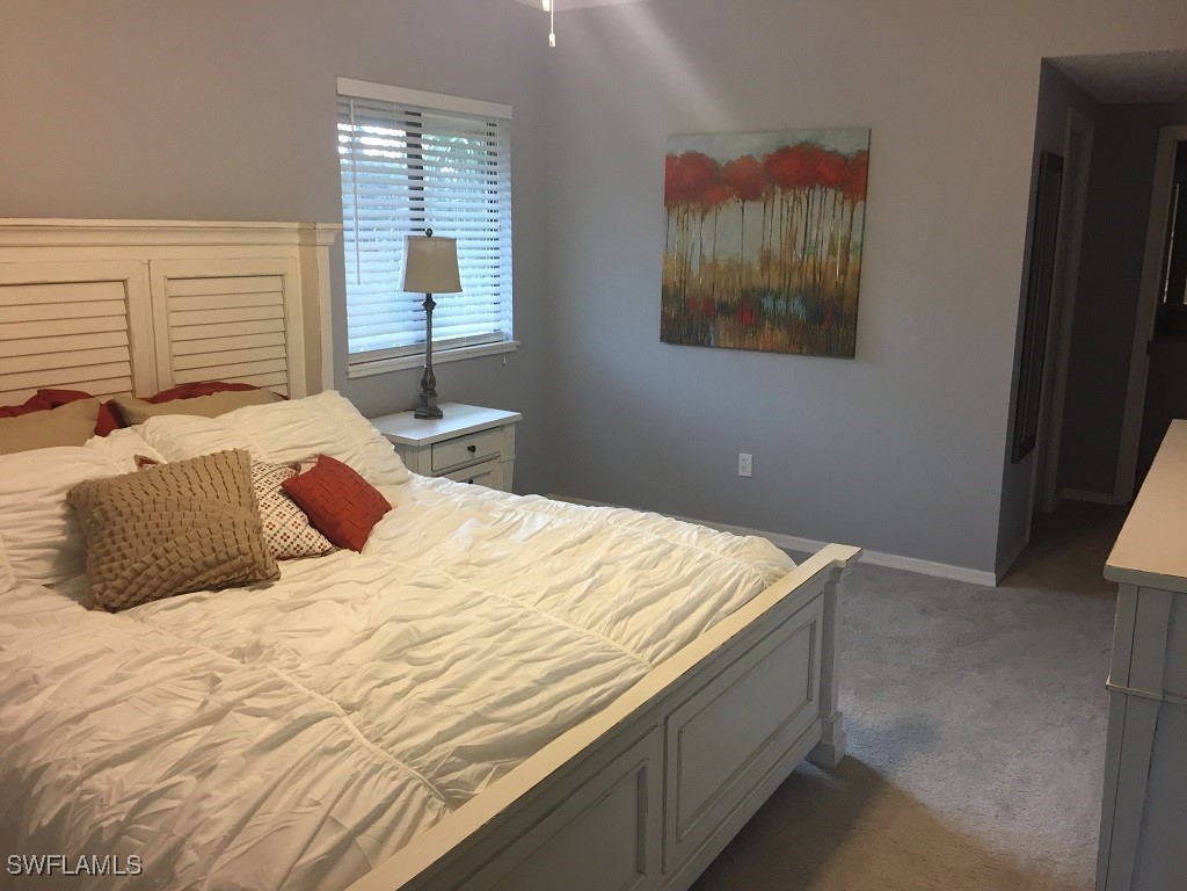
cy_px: 446
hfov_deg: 61.7
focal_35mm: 29
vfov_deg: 48.2
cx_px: 594
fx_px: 994
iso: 64
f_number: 2.2
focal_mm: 4.15
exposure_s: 1/30
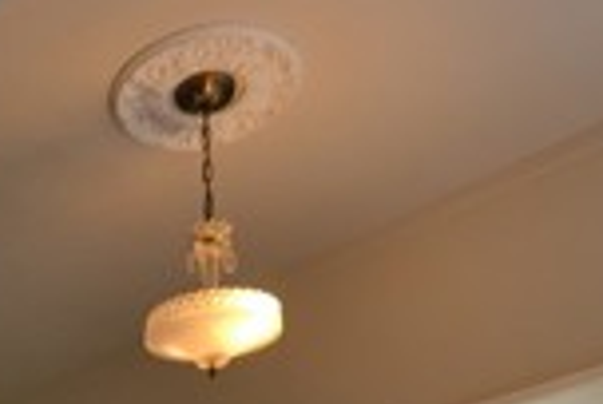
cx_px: -60
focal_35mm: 63
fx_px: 1057
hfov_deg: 28.8
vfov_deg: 17.0
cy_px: 770
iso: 400
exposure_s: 1/100
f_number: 5
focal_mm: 10
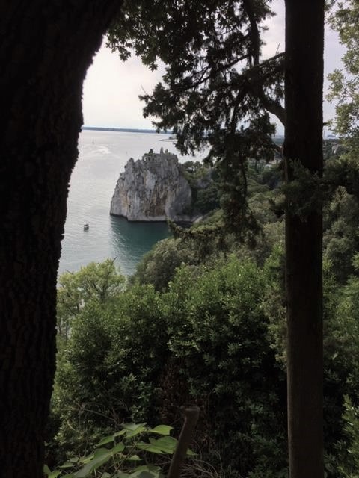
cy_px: 239
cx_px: 180
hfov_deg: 48.2
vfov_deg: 61.7
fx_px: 401
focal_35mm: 29
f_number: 2.2
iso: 32
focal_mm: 4.15
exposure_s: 1/1130
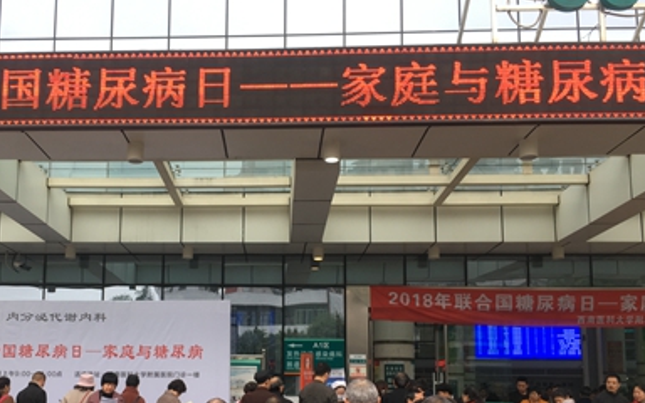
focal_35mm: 40
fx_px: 703
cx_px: 233
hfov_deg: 48.7
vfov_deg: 31.4
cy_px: 305
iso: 25
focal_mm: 4.15
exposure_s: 1/100
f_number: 2.2
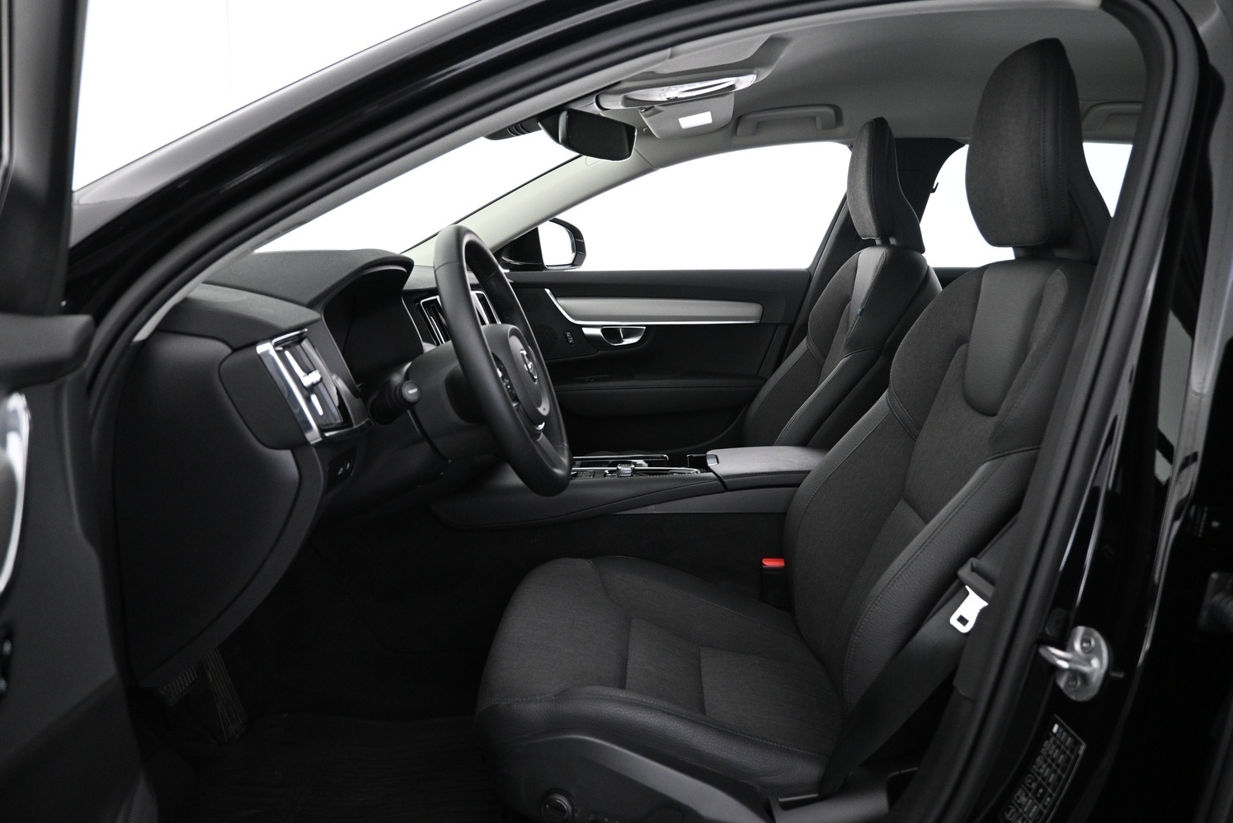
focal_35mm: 26
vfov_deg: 49.6
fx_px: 891
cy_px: 421
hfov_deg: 69.4
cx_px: 605
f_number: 3.5
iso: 1600
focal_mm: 16
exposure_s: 1/40
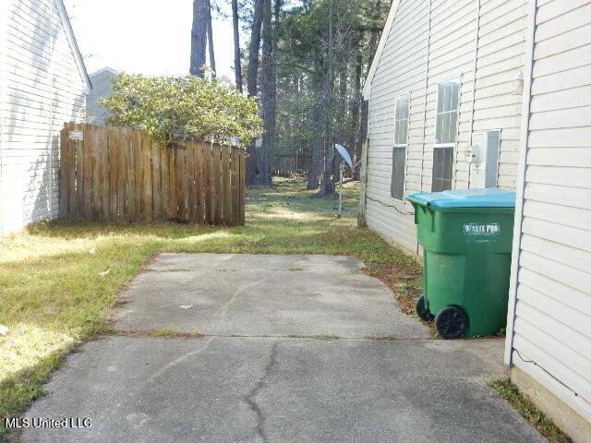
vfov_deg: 33.6
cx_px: 296
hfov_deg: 43.9
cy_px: 222
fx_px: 734
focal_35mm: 43
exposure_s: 1/200
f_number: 4.2
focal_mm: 7.6
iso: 125
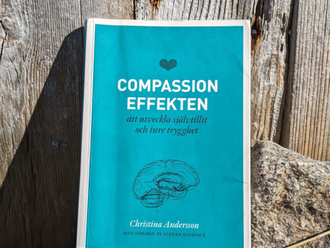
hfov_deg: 45.8
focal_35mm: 41
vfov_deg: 35.0
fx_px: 391
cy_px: 151
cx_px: 168
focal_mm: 4.38
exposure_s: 1/7812
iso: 78
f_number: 1.73
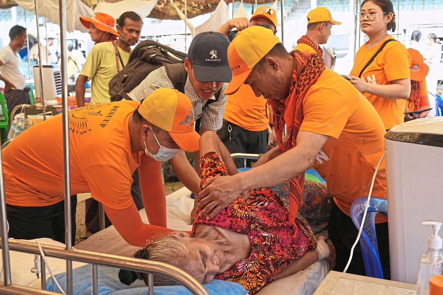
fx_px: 541
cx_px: 222
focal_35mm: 44
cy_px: 148
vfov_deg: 30.5
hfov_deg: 44.5
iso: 800
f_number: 5.6
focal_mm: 44
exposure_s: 1/320
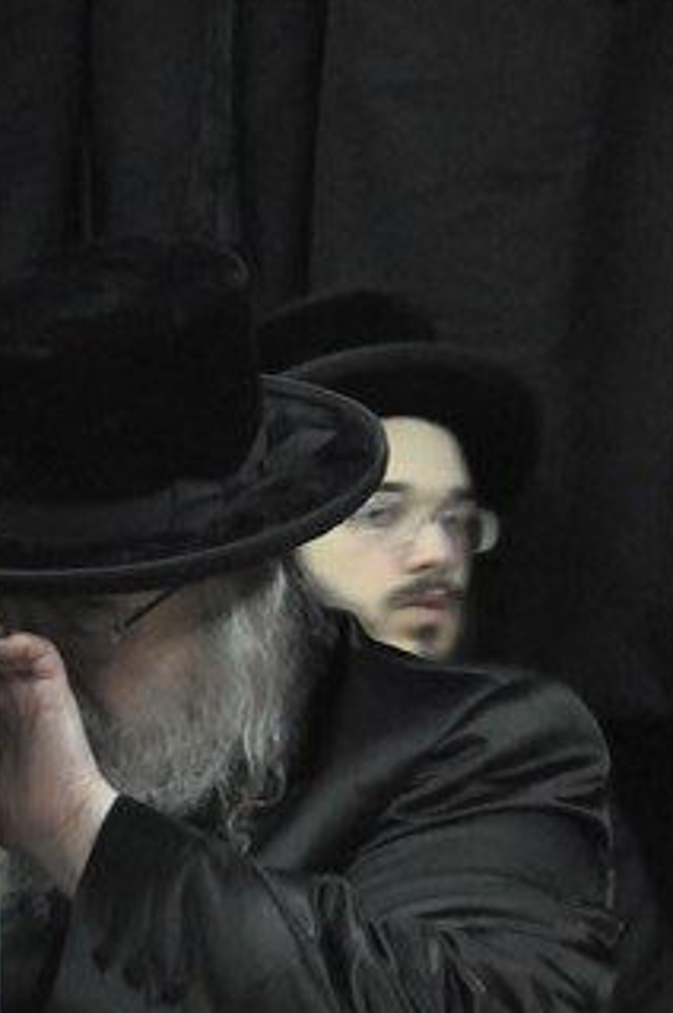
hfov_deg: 5.3
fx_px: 7194
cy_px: 969
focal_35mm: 256
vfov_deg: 8.0
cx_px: 37
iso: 3200
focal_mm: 68
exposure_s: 1/25
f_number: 5.6
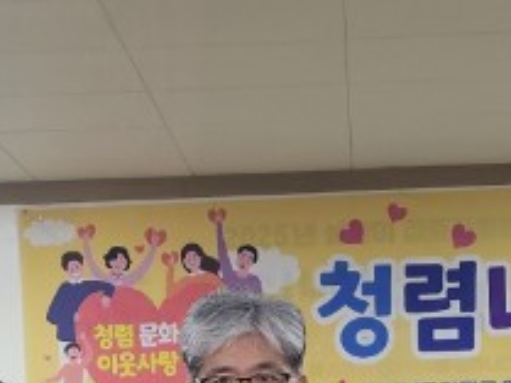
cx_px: 203
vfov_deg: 10.0
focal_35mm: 141
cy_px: 683
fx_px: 2083
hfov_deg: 14.0
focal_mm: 6.3
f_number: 1.7
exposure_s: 1/120
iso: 125
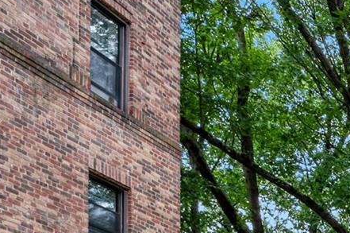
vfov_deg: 16.4
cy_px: 456
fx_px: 631
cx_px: 740
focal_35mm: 65
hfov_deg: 17.8
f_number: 11
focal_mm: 14
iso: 200
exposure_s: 1/30
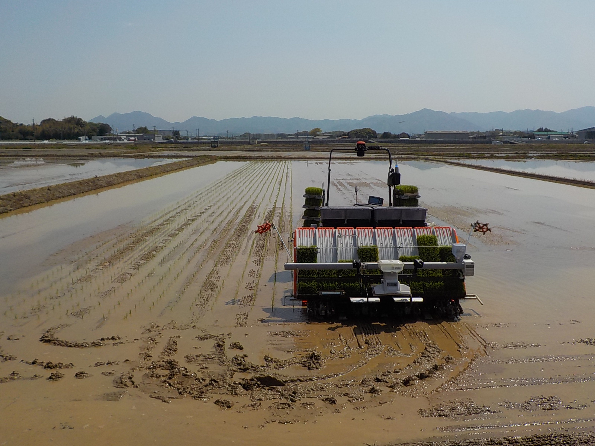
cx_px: 298
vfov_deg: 46.8
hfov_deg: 60.0
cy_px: 223
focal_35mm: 30
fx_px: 516
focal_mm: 4.1
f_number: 6.6
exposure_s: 1/1000
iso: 125
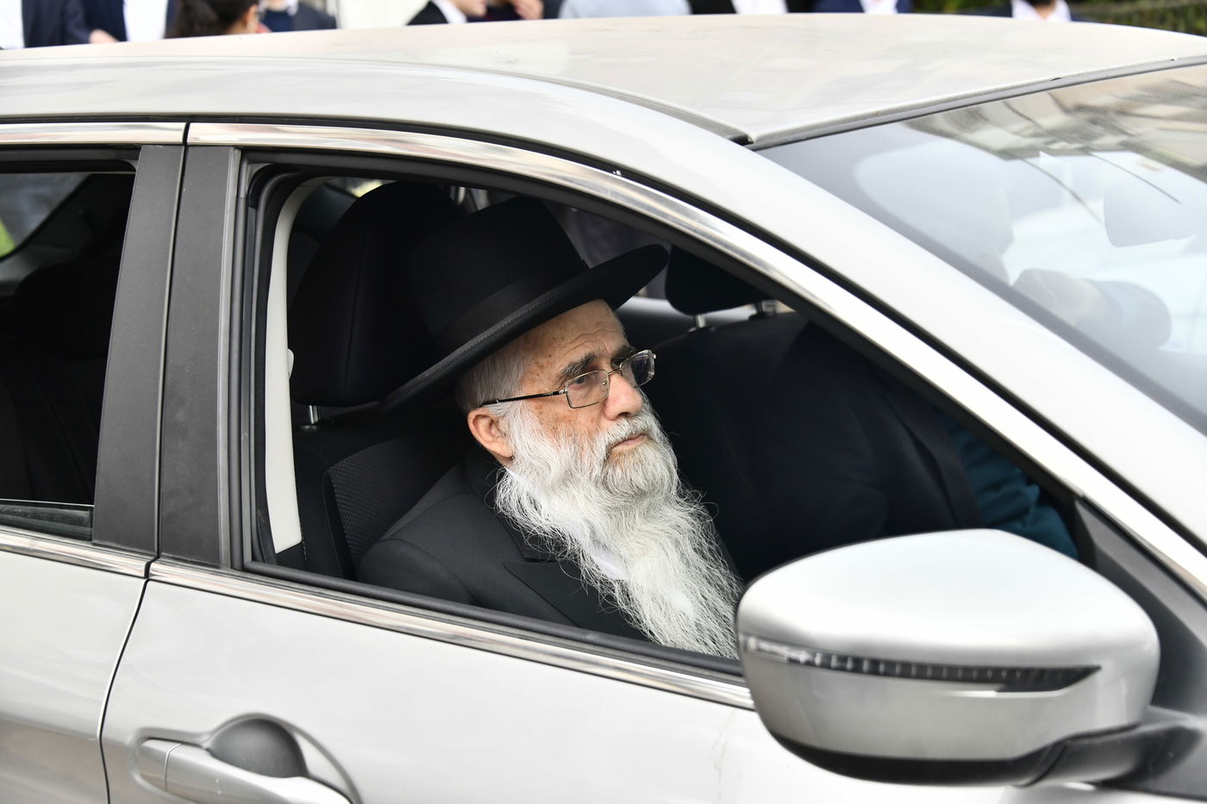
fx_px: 2347
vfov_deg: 19.5
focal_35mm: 70
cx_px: 604
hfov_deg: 28.8
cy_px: 402
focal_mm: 70
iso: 800
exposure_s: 1/200
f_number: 5.6
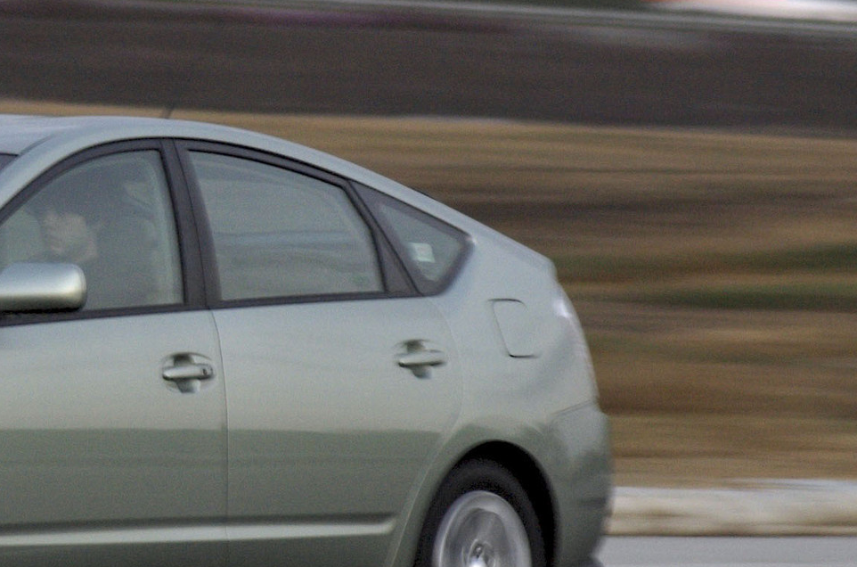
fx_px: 12496
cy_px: 335
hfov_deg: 3.9
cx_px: -175
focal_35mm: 526
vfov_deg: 2.6
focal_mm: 135
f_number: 8
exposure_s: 1/50
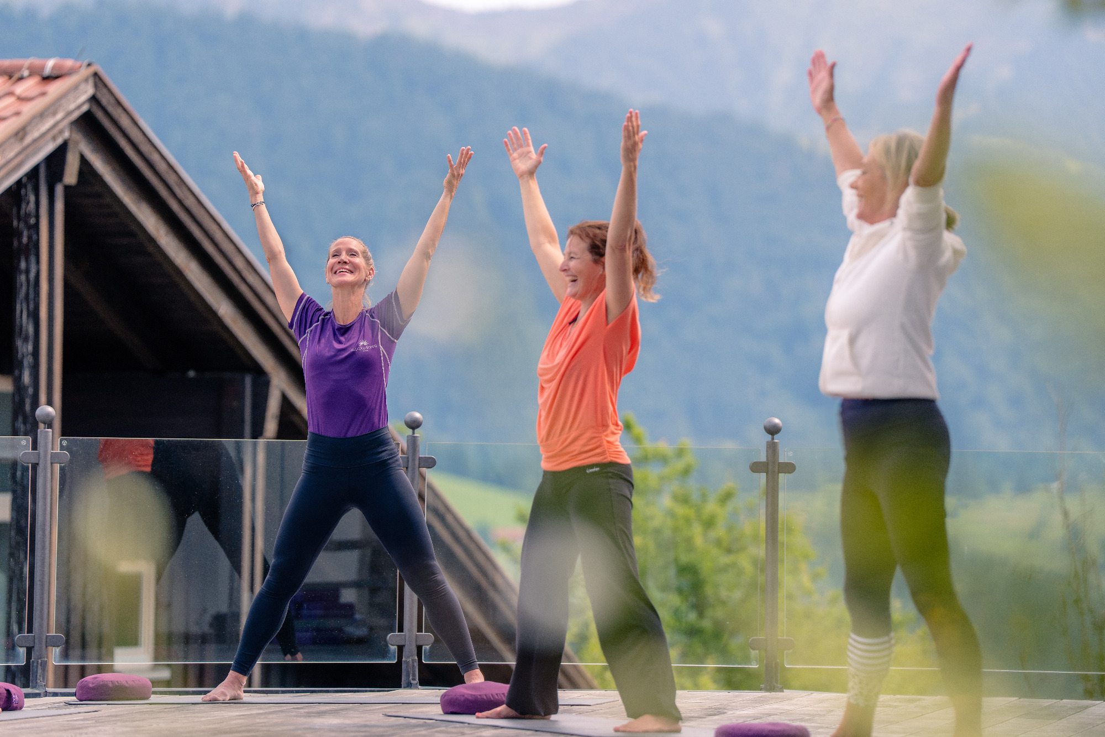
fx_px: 5678
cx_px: 552
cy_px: 368
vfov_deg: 7.4
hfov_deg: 11.1
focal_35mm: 185
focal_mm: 185
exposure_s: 1/2000
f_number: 3.5
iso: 250
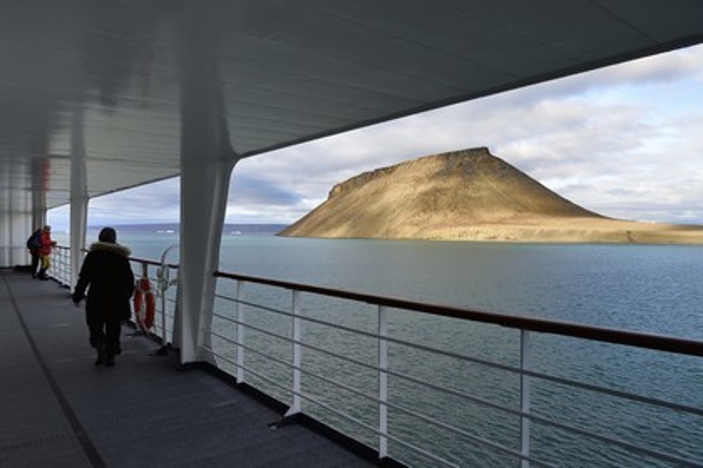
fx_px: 469
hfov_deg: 73.7
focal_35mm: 24
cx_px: 352
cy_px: 234
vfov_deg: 53.1
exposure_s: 1/200
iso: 200
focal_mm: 24
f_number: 13
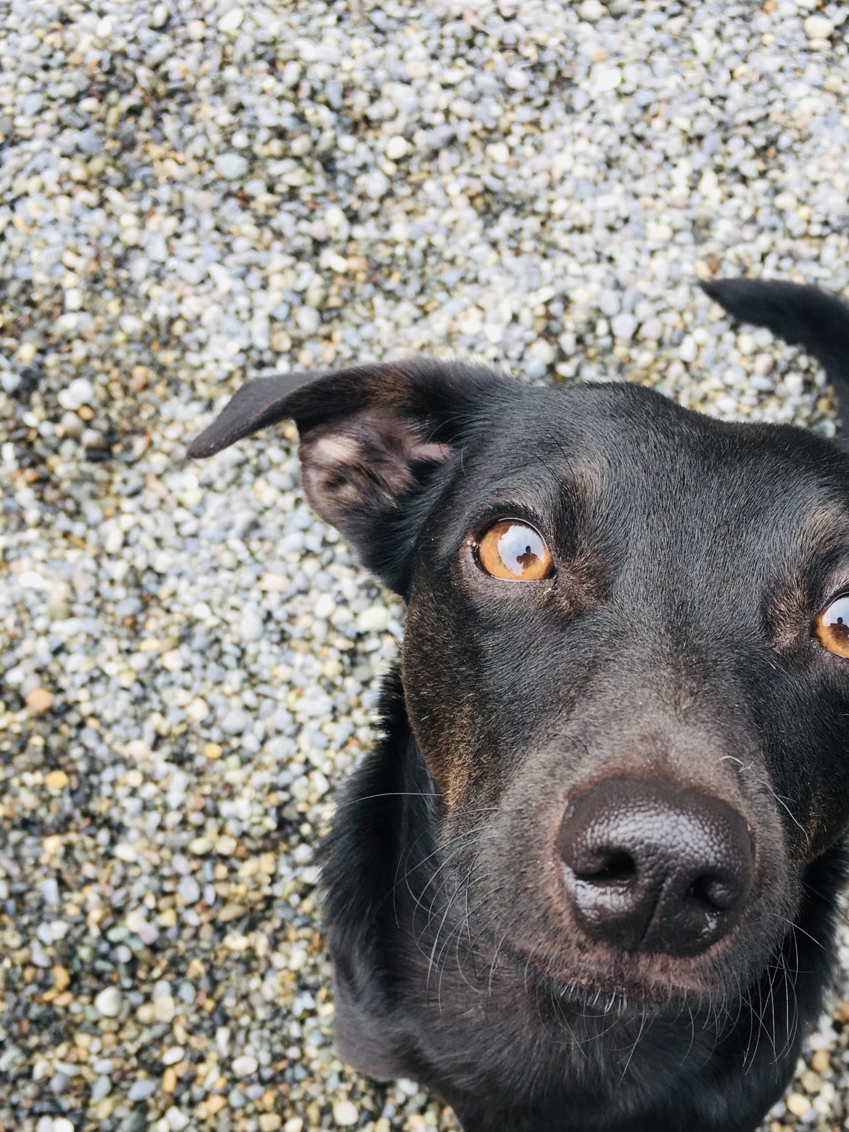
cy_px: 743
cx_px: 559
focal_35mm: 40
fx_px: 1308
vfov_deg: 46.2
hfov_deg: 35.6
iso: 25
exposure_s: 1/120
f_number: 2.2
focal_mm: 4.15
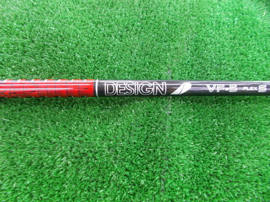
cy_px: 101
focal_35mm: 26
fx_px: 203
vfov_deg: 53.1
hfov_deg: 67.3
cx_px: 135
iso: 200
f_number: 3.2
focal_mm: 4.6
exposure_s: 1/10
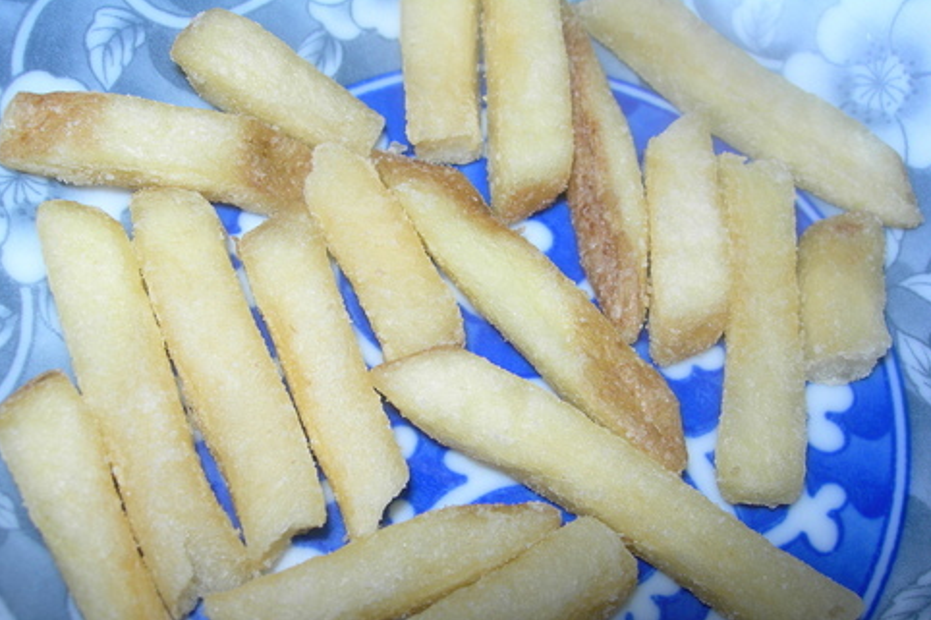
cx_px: 452
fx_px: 1060
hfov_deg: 47.4
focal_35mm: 41
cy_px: 349
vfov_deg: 32.6
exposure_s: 1/60.1
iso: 50
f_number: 4.8
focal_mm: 7.8
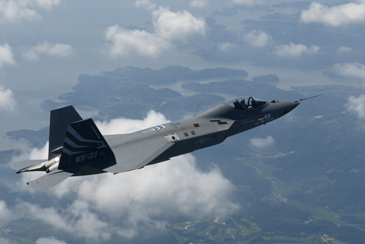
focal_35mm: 140
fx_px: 1419
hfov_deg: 14.7
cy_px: 122
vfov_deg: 9.8
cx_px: 182
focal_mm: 140
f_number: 10
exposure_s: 1/400
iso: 125
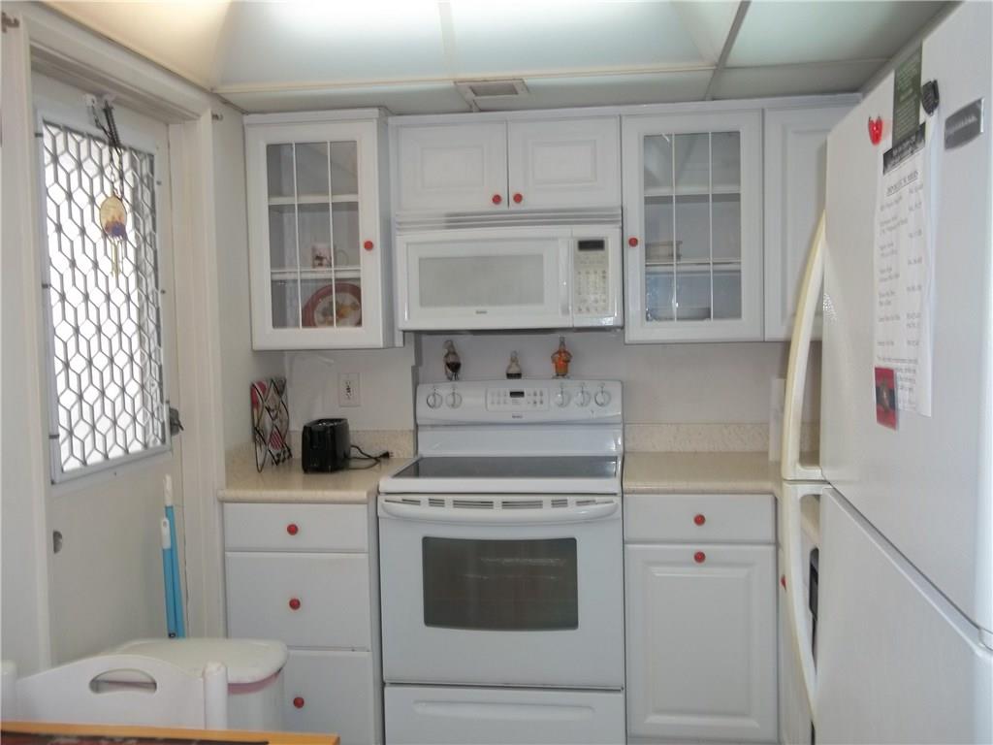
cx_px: 496
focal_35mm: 32
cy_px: 372
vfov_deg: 44.2
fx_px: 918
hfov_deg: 56.8
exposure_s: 1/60
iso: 80
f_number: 2.9
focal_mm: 5.7
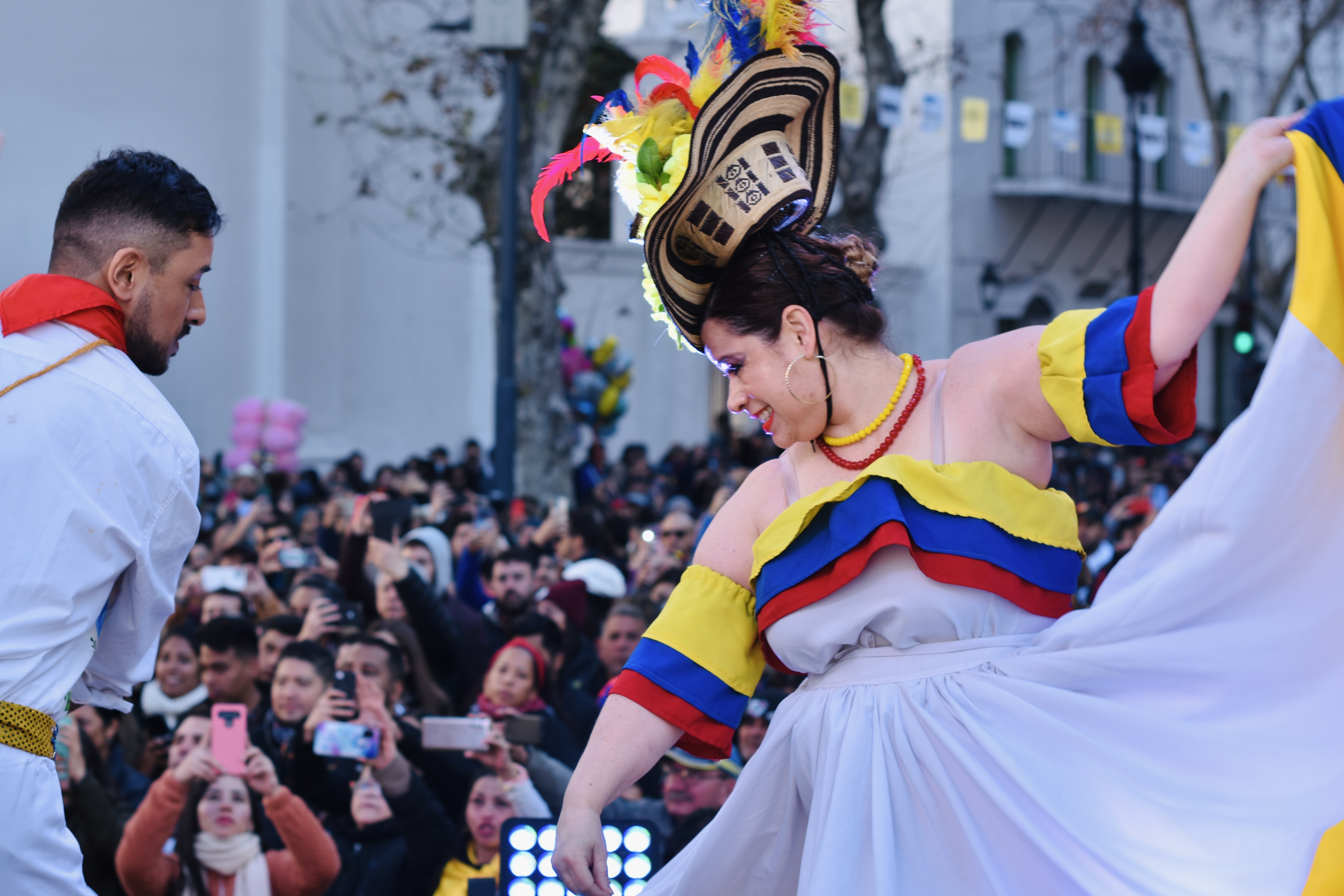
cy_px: 448
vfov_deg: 18.2
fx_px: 2800
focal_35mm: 75
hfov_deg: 27.0
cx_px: 672
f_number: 4
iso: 100
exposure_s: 1/250
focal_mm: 50
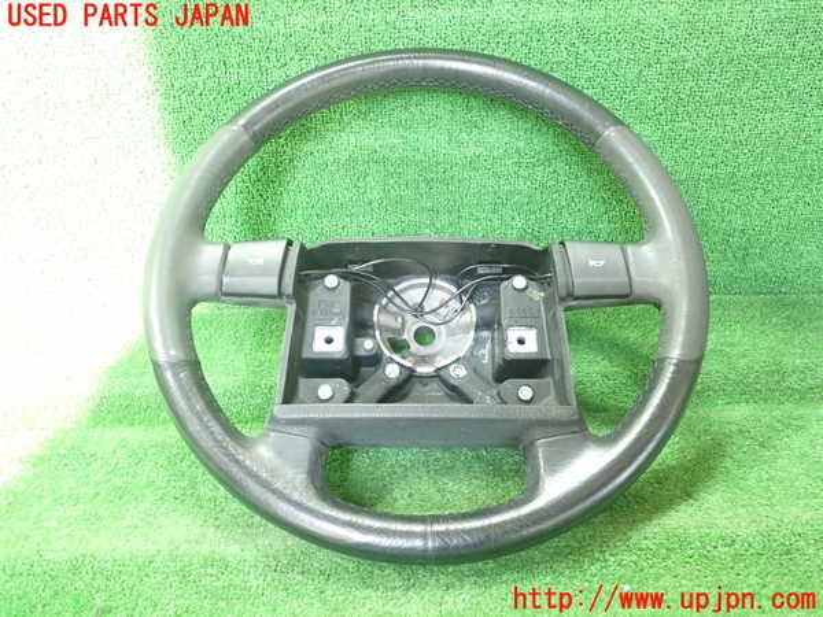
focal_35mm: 30
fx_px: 713
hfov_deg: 60.0
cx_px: 412
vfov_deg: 46.8
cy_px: 308
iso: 800
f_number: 2.3
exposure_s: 1/100
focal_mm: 5.5
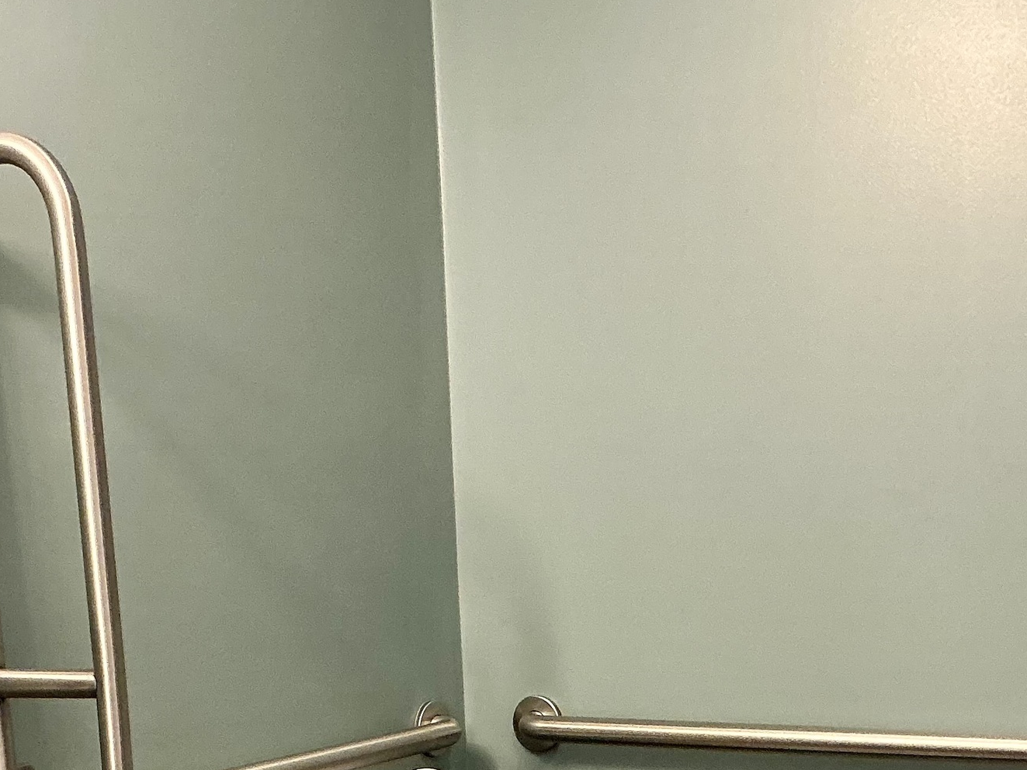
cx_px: 512
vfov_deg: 21.6
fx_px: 1928
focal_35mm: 65
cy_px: 810
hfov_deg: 29.8
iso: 125
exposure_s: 1/60
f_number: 1.8
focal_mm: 3
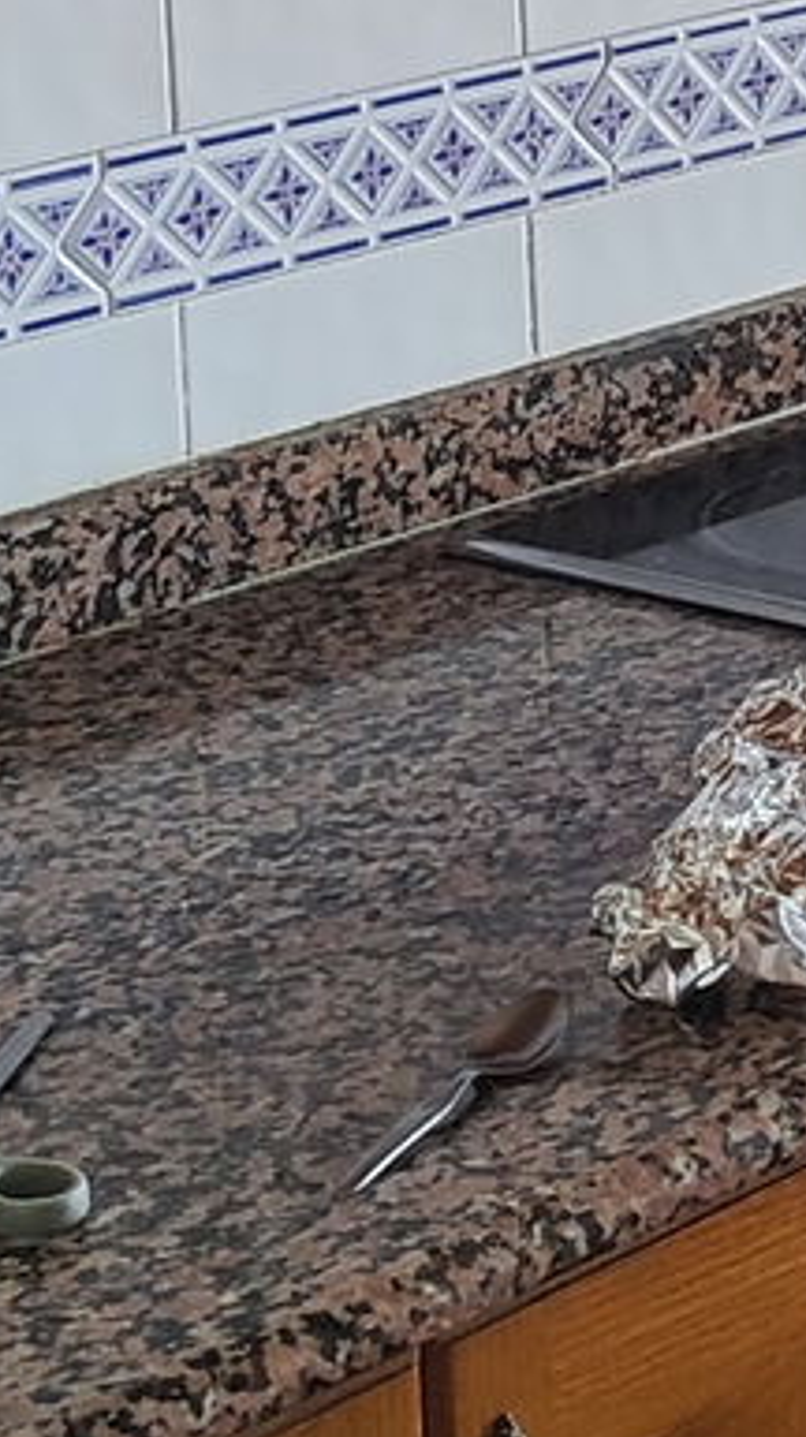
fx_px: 5292
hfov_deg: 8.3
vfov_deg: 15.1
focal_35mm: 139
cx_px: 1571
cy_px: -147
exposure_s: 1/96.1
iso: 93
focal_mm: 5.4
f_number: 1.8
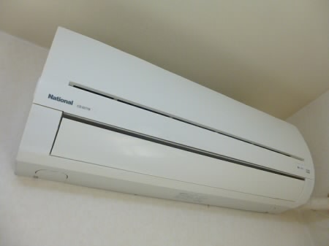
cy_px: 123
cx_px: 164
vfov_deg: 54.8
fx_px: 237
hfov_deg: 69.4
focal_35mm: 25
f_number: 3.1
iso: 160
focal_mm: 4.5
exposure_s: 1/60
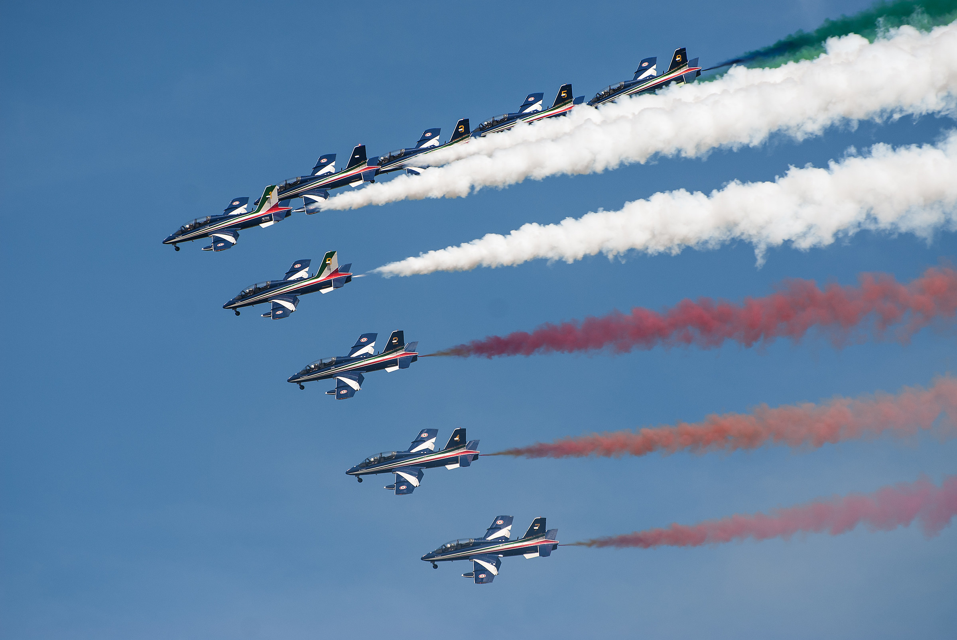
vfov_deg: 4.4
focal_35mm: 315
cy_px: 320
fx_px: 8383
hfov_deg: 6.5
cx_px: 478
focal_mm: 210
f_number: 5.6
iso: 100
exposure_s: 1/500
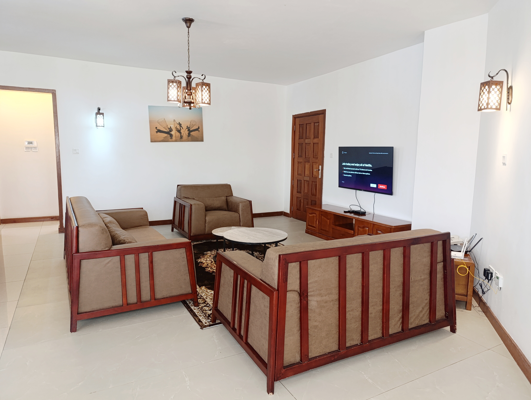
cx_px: 266
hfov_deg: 73.8
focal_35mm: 23
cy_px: 200
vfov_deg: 59.0
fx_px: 353
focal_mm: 6.14
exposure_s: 1/50
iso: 1000
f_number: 1.6
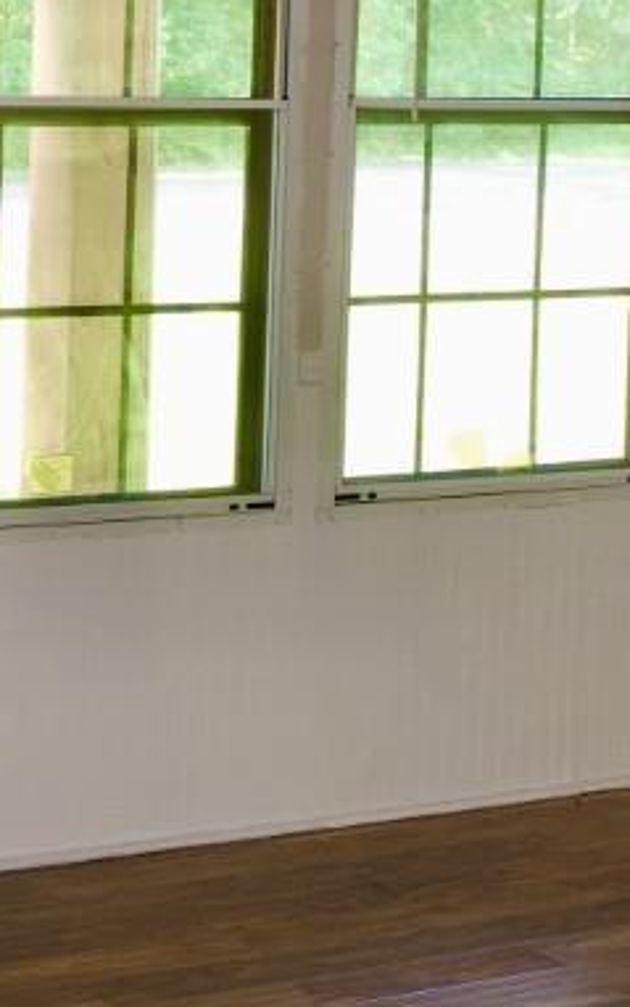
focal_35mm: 117
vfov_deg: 17.5
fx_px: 3212
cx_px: 95
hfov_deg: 11.2
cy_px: 50
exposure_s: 1/40
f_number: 3.5
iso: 250
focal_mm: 18
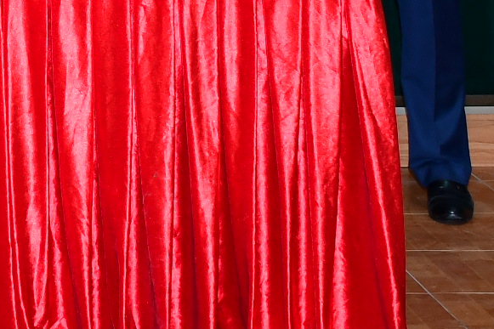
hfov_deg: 10.8
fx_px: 2565
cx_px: -130
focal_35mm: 187
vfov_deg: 7.1
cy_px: -333
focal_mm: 26
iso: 640
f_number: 3.8
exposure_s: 1/200
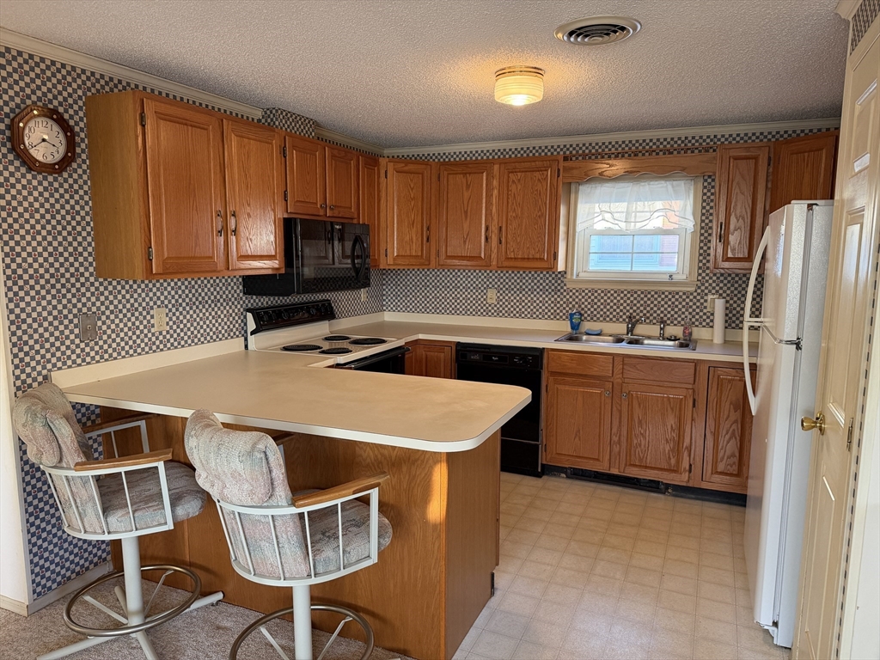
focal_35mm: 24
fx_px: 610
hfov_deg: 71.6
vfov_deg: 56.8
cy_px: 330
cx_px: 440
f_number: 1.78
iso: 320
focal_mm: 6.76
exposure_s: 1/60
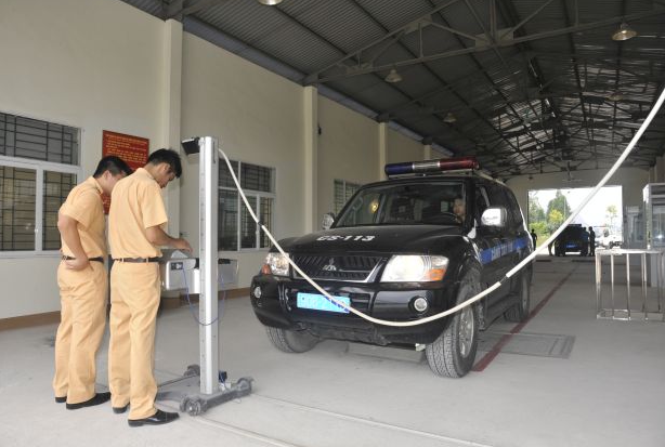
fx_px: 463
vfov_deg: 51.6
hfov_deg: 71.4
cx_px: 328
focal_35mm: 25
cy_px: 221
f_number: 7.1
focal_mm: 24
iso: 800
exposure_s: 1/250
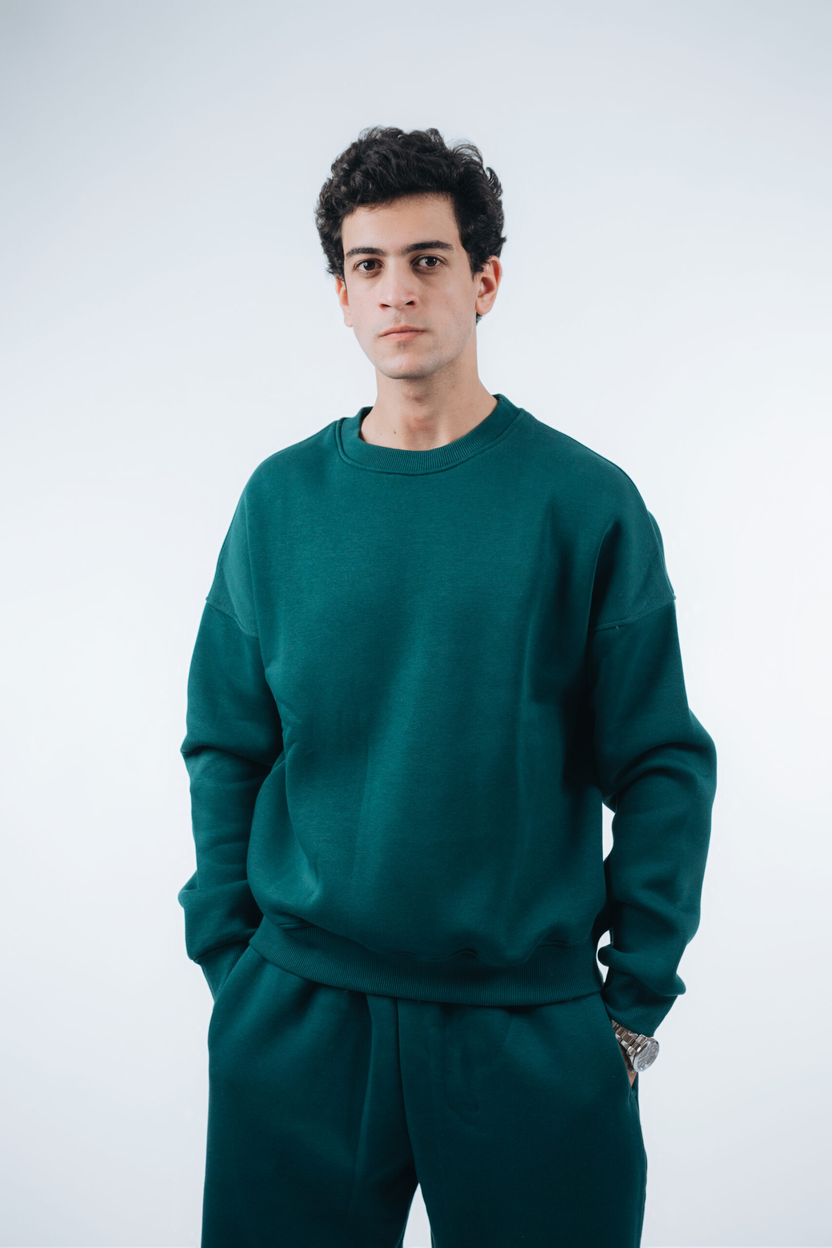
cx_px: 416
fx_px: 1820
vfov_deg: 37.8
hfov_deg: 25.8
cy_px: 624
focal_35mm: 52
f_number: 2.8
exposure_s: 1/160
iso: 400
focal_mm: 35
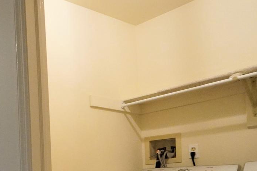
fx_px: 314
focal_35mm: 44
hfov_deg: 31.8
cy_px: 186
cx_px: -91
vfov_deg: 27.9
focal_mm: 10
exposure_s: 1/160
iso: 3200
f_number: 4
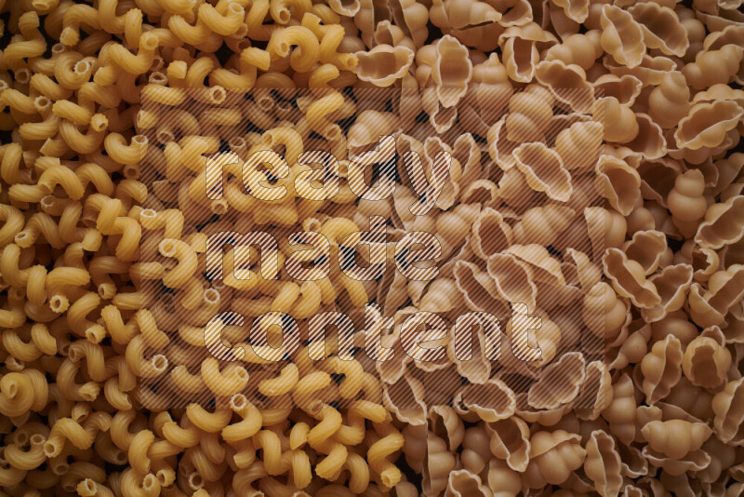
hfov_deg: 39.6
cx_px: 372
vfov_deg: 27.0
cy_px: 248
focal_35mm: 50
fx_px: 1034
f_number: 8
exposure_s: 1/100
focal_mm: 50
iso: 160
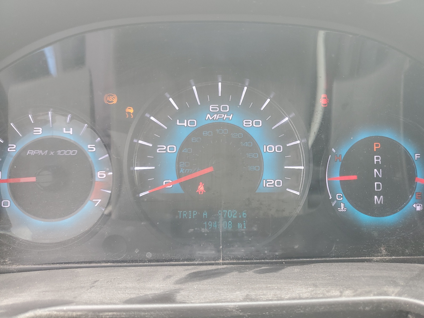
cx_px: 212
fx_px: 318
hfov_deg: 67.3
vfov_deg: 53.1
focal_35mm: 26
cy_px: 159
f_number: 1.5
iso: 55
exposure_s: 1/50
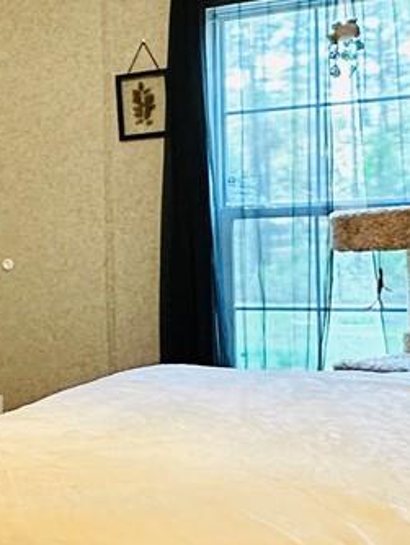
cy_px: 274
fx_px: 1057
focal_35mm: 67
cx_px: -221
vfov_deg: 28.9
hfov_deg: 19.0
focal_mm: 2.22
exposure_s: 1/60
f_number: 2.2
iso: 640
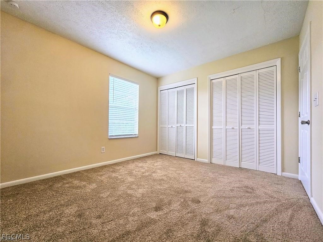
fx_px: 121
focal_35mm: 13
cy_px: 121
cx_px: 162
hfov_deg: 106.2
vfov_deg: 89.9
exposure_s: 1/60
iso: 125
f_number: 2.2
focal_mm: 2.2
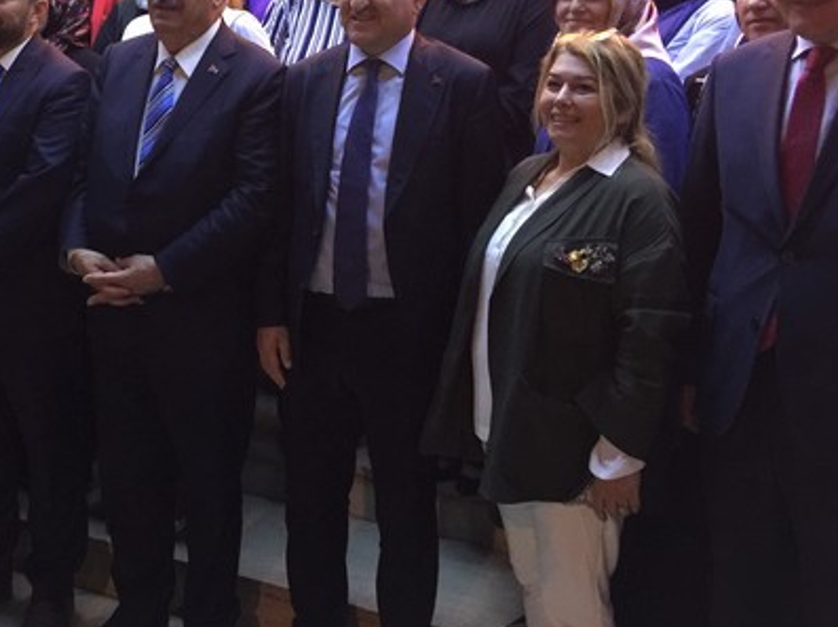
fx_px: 1185
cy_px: 171
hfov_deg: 37.8
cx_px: 188
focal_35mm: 49
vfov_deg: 29.3
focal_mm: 4.15
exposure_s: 1/10
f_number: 2.2
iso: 125
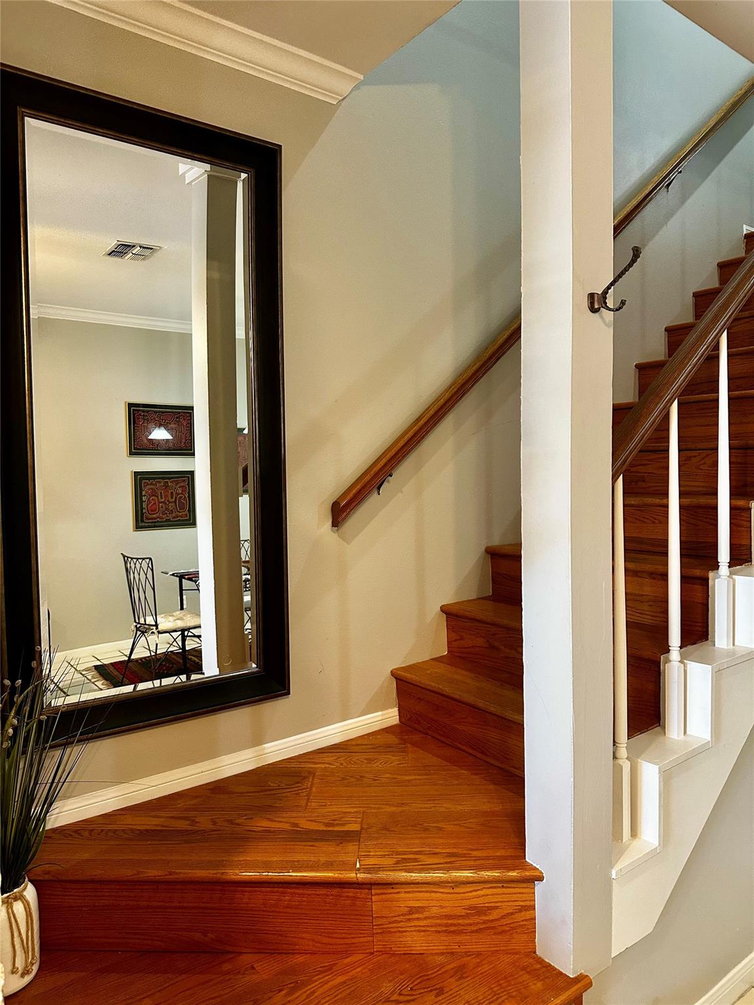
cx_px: 377
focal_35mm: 24
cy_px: 502
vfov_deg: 71.6
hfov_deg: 56.8
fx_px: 697
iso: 320
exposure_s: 1/60
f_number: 1.78
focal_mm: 6.86
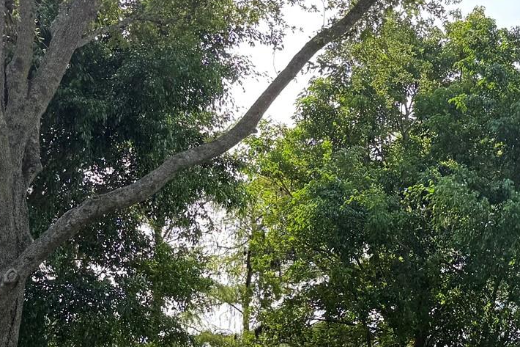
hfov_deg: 28.1
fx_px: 1040
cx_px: 235
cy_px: 359
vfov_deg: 18.4
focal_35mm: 72
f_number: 1.78
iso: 80
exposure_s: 1/700
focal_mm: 6.76
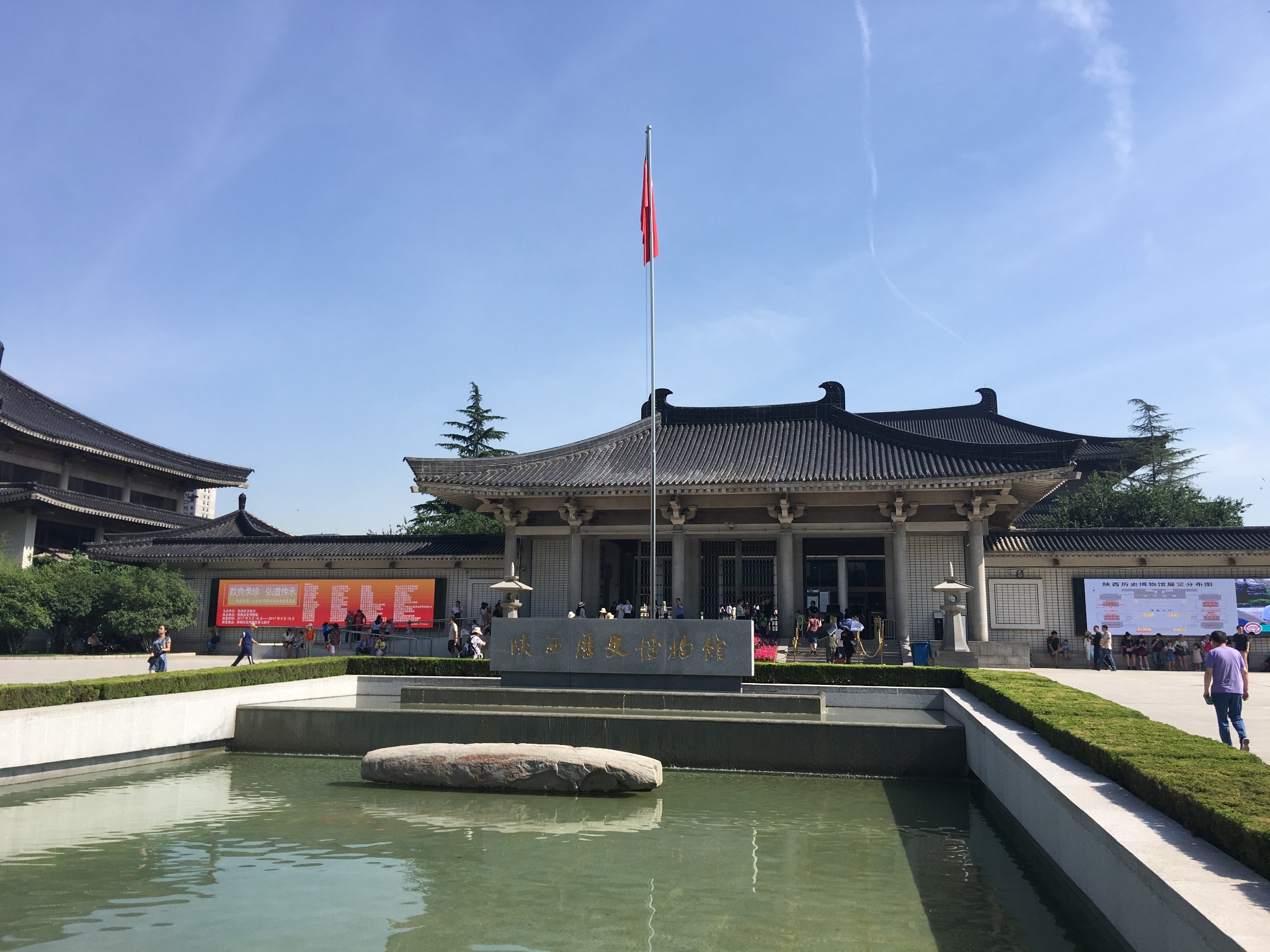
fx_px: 1064
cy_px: 476
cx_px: 635
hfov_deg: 61.7
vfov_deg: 48.2
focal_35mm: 29
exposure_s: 1/1304
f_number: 2.2
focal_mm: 4.15
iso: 25
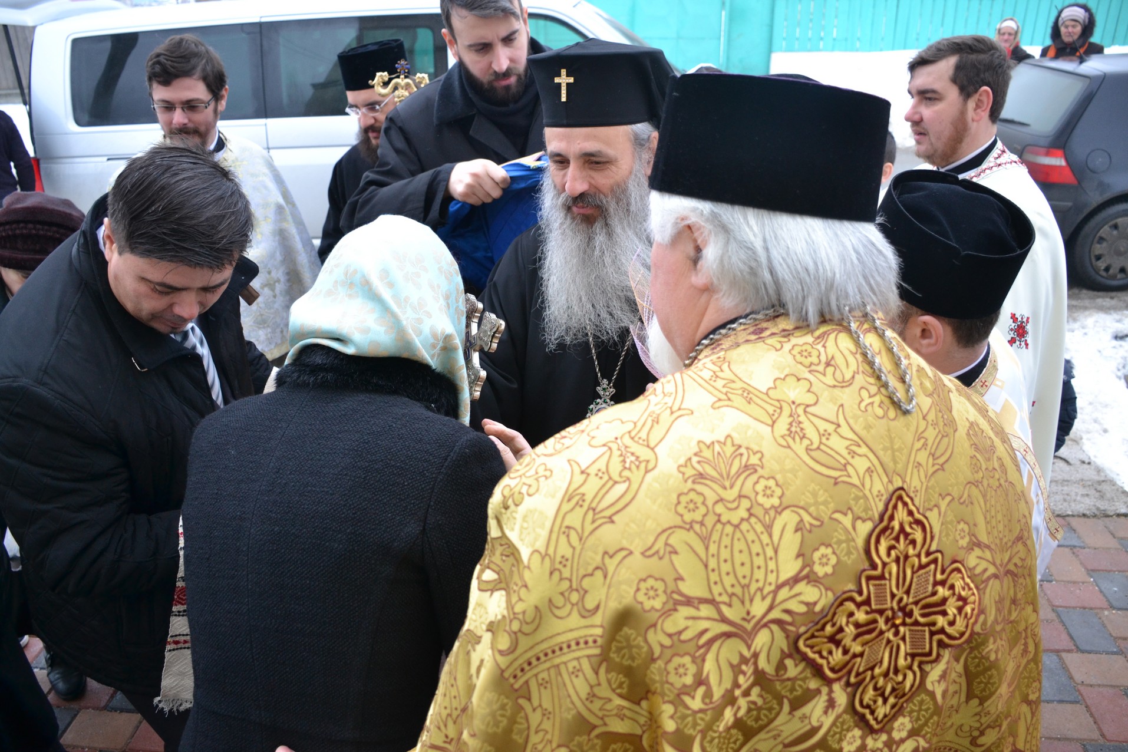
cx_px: 564
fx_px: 846
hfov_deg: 67.4
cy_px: 376
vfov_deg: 47.9
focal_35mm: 27
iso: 800
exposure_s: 1/320
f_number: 3.5
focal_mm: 18
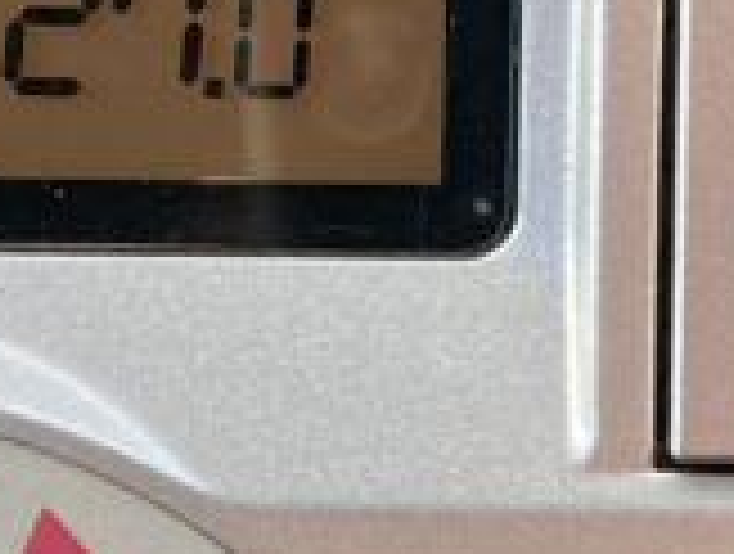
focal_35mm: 185
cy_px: 495
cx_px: 275
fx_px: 3931
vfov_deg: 8.0
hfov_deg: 10.7
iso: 64
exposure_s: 1/121
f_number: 1.8
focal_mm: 3.99
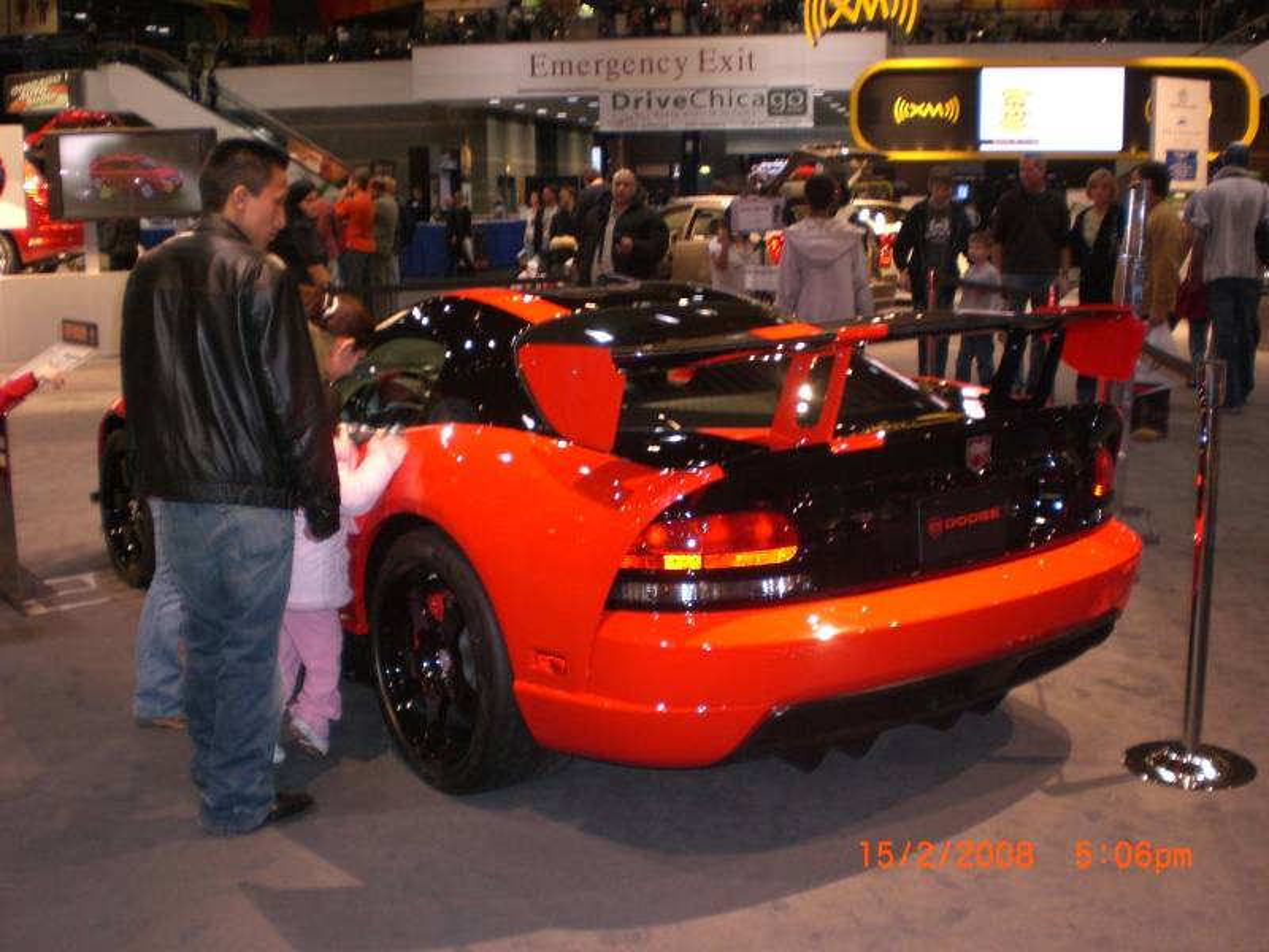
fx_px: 1393
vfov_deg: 37.7
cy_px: 476
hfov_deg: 49.0
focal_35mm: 38
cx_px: 634
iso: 200
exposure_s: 1/60
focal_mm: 6.3
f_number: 3.1
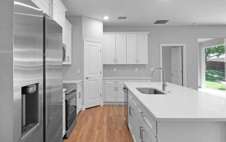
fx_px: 142
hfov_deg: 76.9
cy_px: 59
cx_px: 101
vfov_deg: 52.8
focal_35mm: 23
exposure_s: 1/20
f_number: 9
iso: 250
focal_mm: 12
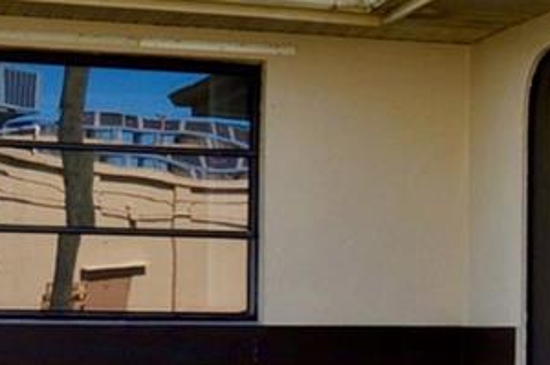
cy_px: 385
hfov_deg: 12.5
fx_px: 2196
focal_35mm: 144
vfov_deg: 9.4
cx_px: 1120
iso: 200
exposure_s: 1/160
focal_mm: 18
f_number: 13
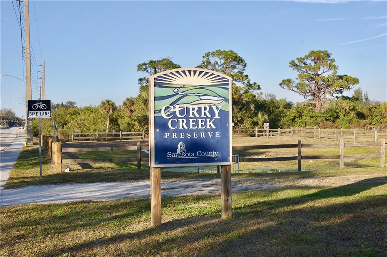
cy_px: 128
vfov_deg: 28.9
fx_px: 499
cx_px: 194
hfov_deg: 42.4
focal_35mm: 46
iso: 640
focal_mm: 31
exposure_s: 1/500
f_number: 11
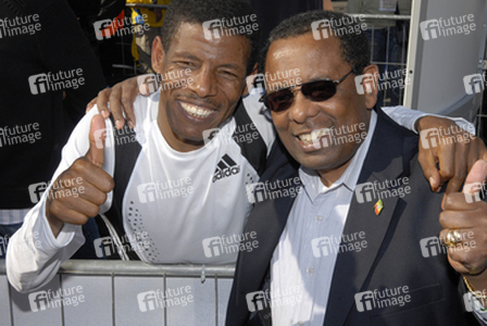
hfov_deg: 35.0
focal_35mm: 57
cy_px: 163
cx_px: 244
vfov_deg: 23.9
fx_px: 772
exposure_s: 1/250
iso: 250
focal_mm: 38
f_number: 13
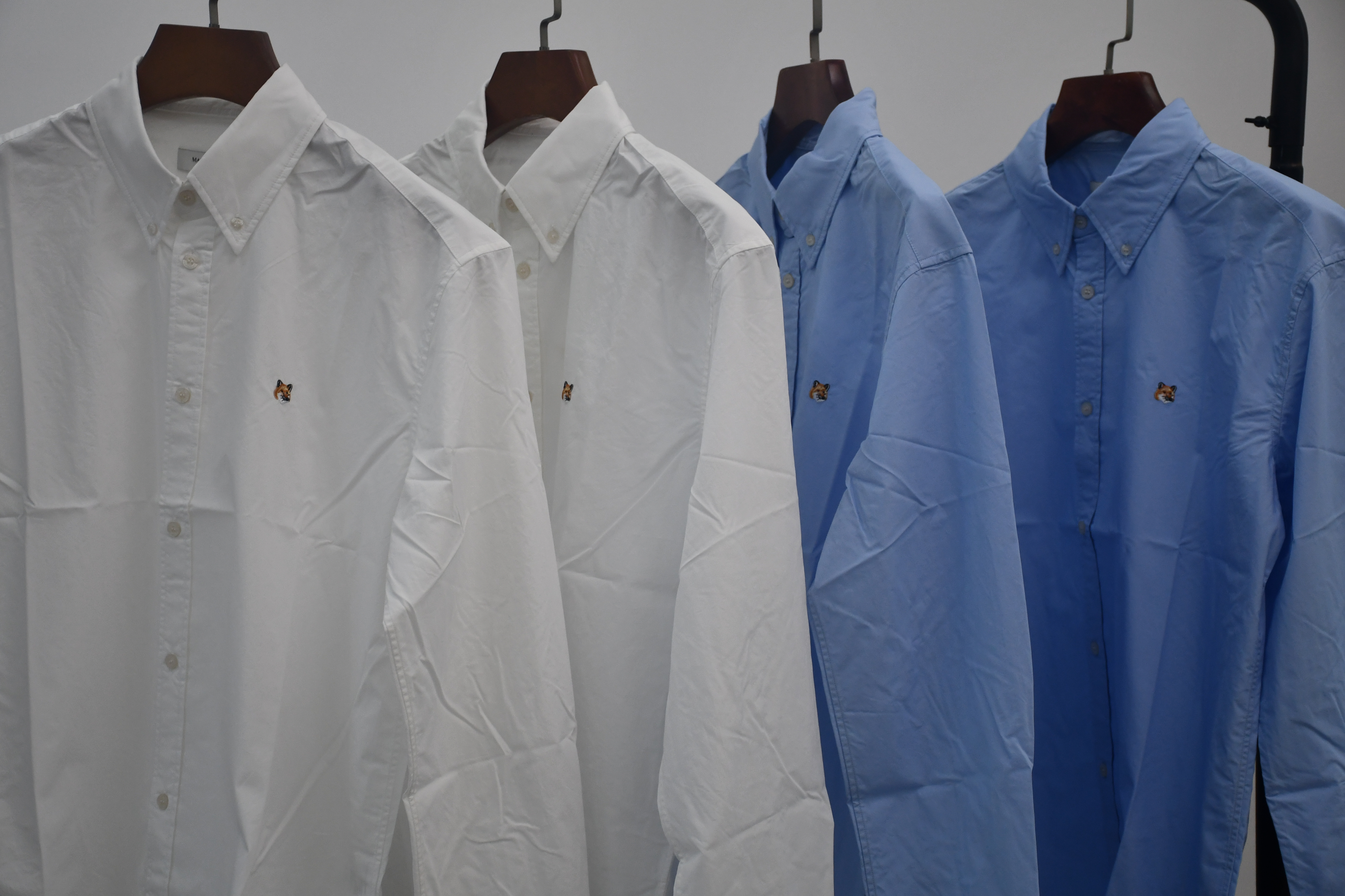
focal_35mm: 72
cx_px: 672
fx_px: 2690
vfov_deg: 18.9
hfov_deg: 28.1
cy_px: 448
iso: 720
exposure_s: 1/250
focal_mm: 48
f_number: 4.5
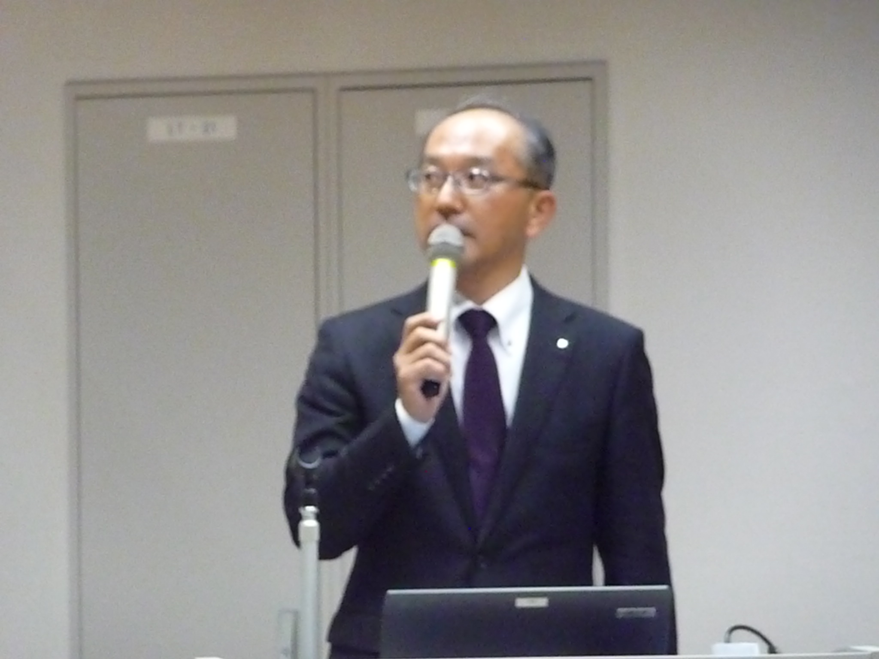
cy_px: 330
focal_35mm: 280
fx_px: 7110
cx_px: 440
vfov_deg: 5.3
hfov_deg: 7.1
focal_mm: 47
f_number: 4.9
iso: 3200
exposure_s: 1/30
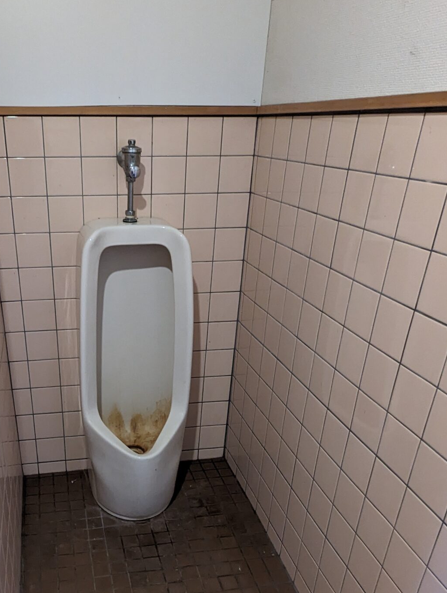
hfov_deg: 45.9
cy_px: 407
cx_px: 135
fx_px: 515
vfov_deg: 58.2
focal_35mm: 30
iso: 385
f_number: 2.2
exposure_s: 1/34
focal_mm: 2.35
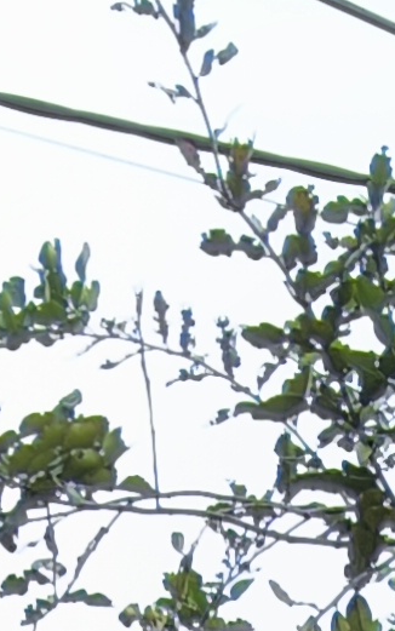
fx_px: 2100
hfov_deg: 10.7
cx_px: 340
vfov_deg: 12.0
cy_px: 1710
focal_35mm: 122
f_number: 2.2
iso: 50
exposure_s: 1/115
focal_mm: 1.91
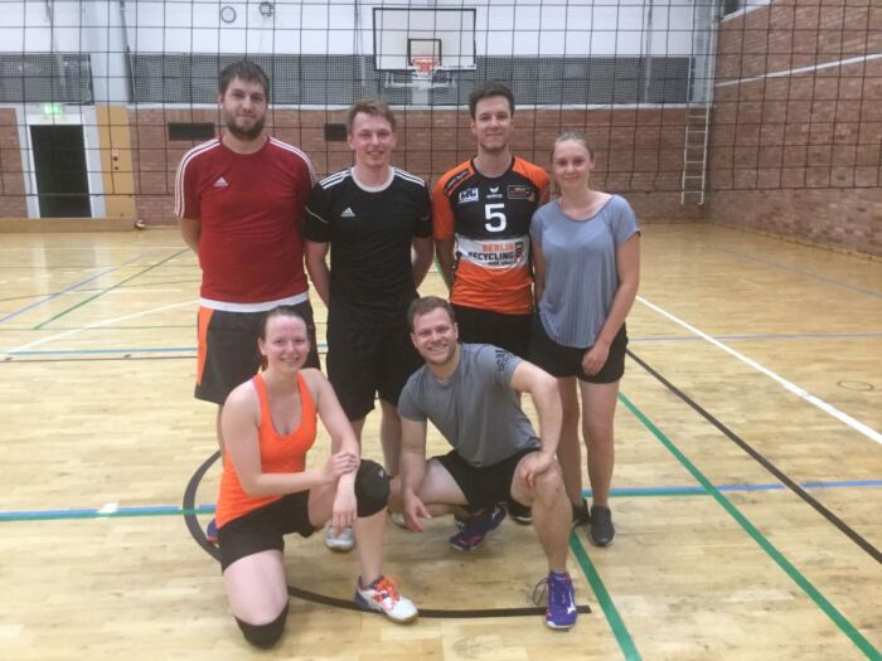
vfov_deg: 45.4
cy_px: 330
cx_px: 441
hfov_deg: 58.4
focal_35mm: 31
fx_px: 790
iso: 160
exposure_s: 1/33
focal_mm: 3.3
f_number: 2.4
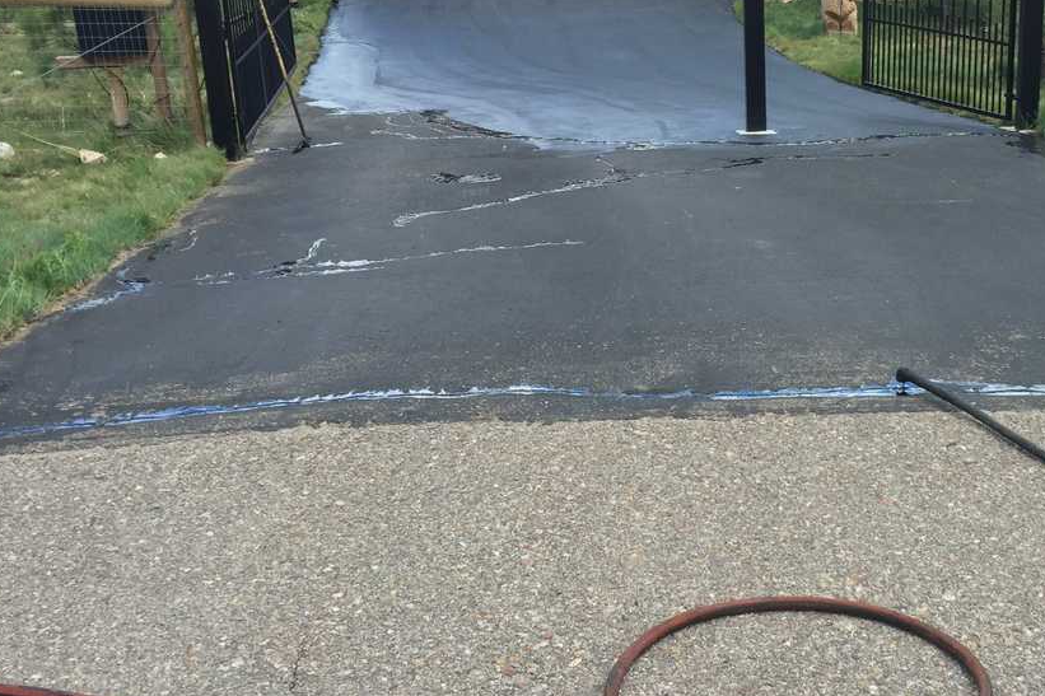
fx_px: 1422
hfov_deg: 39.5
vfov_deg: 27.4
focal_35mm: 49
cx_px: 749
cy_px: 244
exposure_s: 1/573
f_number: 2.2
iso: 32
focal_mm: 4.15
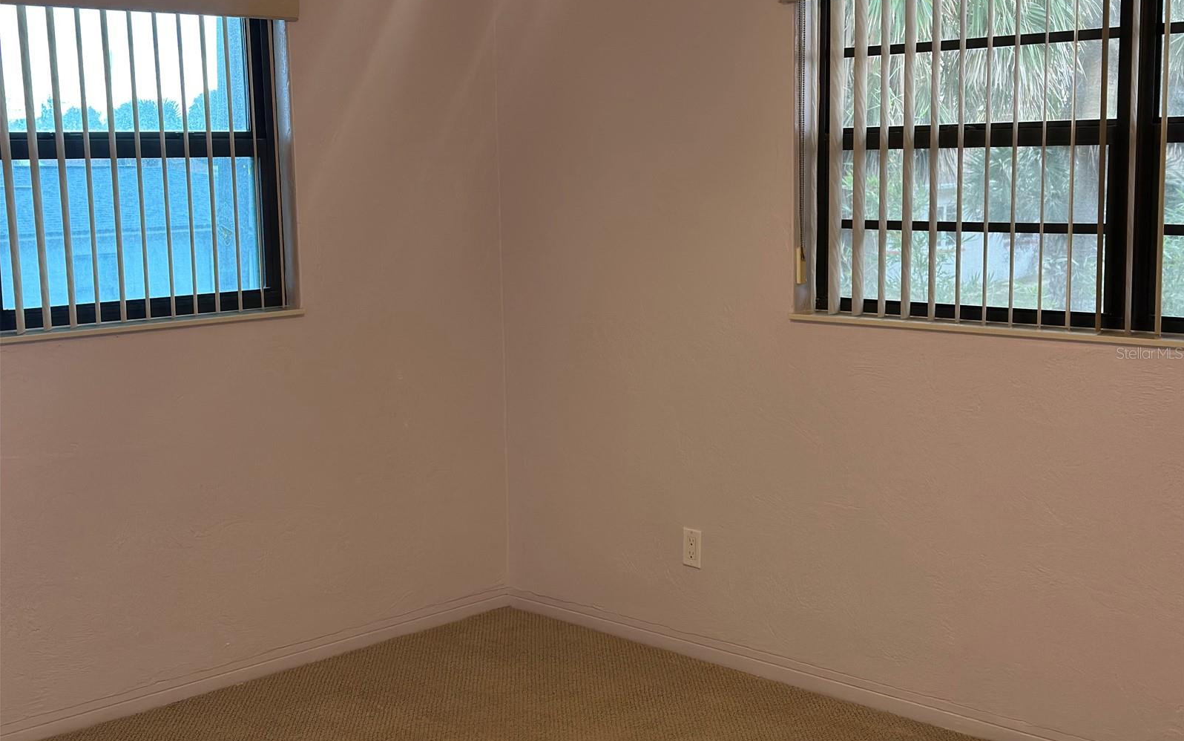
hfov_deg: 39.6
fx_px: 1646
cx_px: 593
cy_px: 353
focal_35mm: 51
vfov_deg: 25.3
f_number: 1.78
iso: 200
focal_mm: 6.86
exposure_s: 1/60
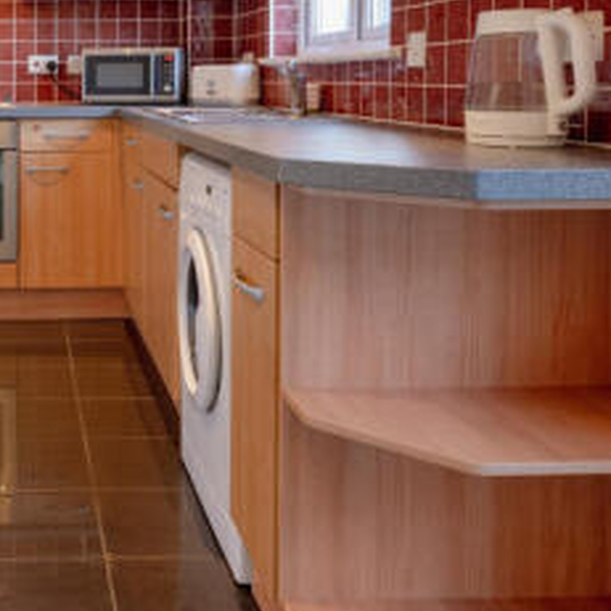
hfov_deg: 36.1
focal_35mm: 41
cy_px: 87
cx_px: -26
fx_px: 819
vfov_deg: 38.7
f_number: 8
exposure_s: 1/10
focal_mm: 17
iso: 400
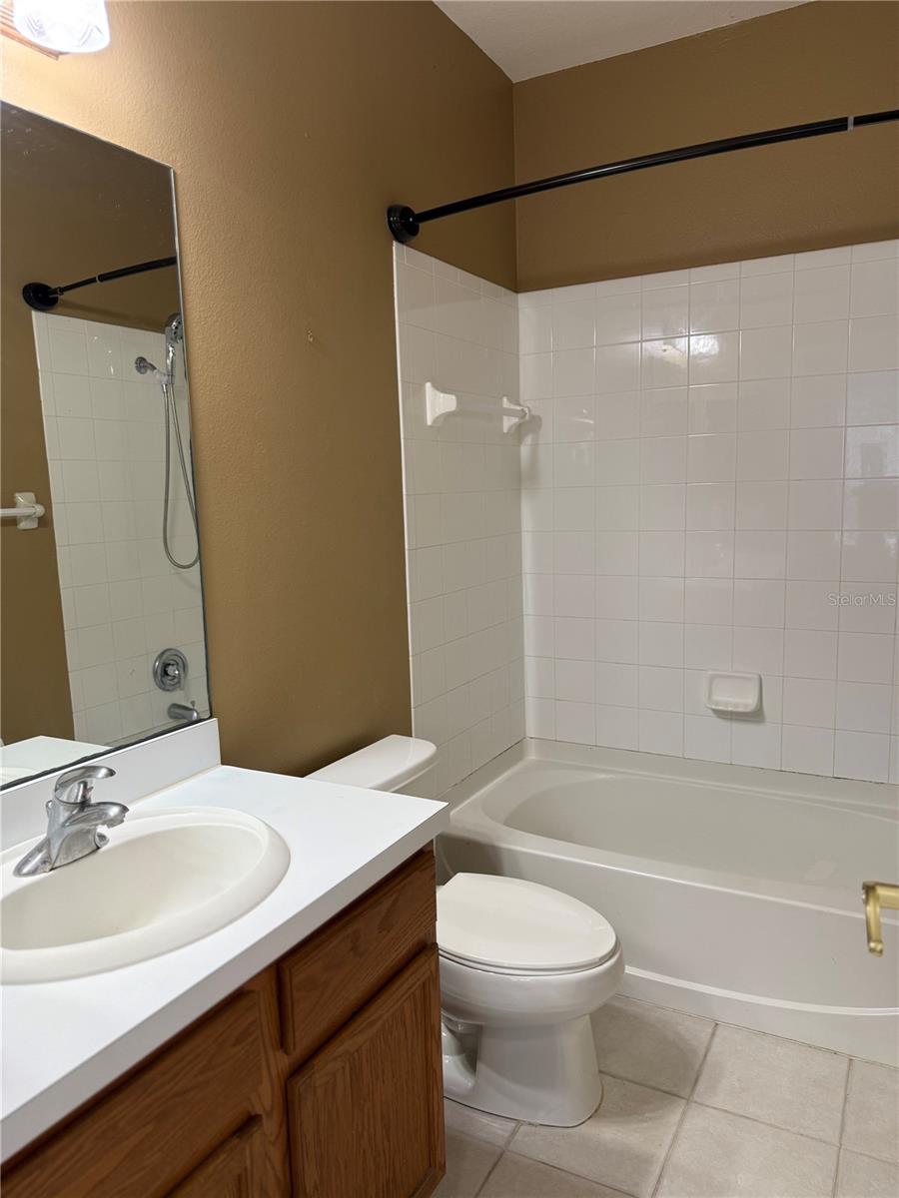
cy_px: 599
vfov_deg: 71.6
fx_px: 831
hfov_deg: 56.8
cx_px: 450
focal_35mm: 24
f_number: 1.78
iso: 125
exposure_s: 1/60
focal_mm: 6.76
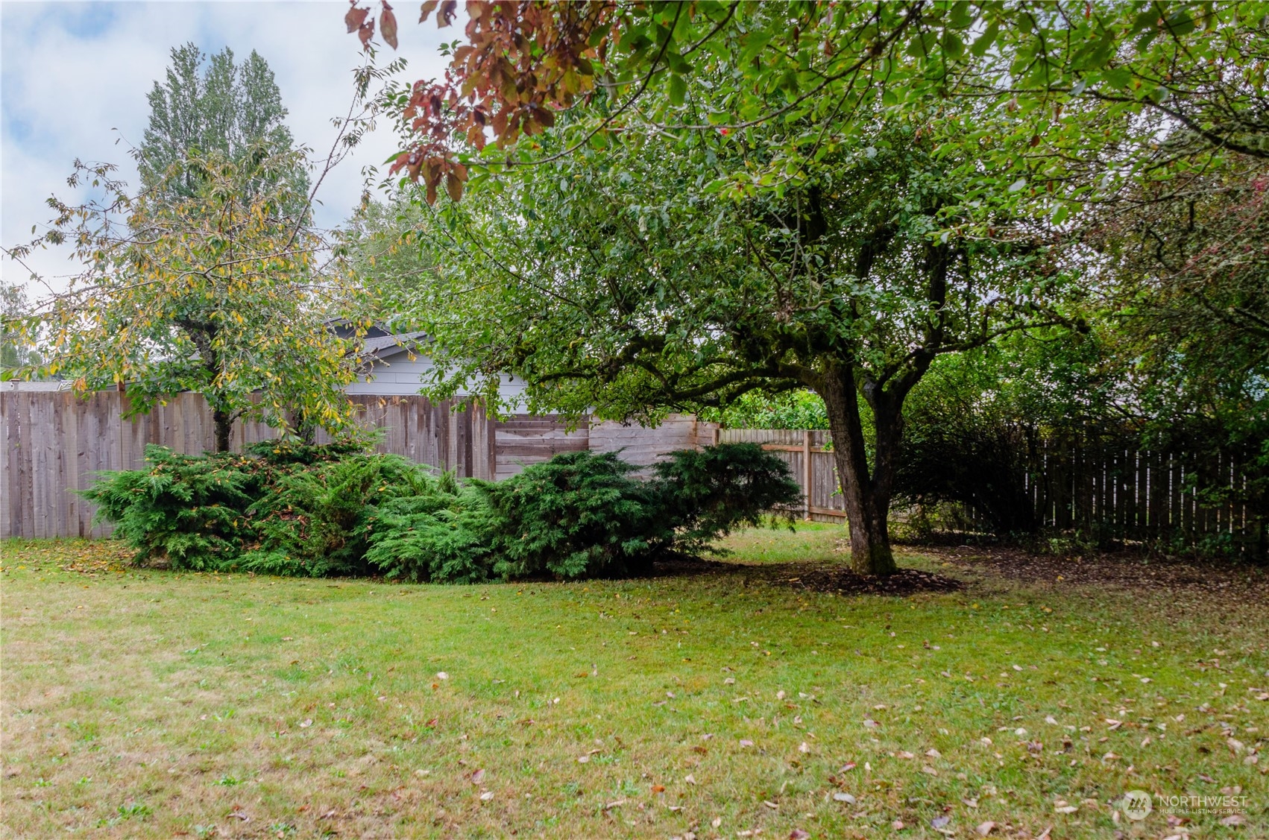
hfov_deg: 59.6
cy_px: 420
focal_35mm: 32
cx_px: 634
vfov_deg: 41.5
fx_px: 1108
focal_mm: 21
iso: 200
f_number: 5.6
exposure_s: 1/125
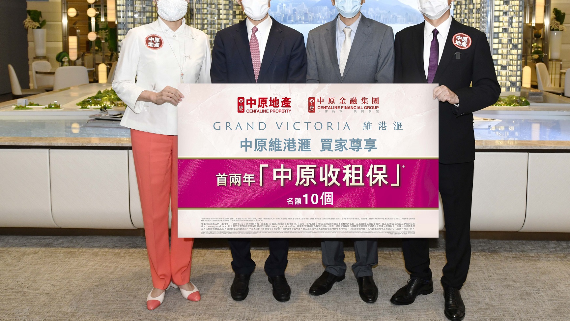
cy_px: 67
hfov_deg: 59.4
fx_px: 499
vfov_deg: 34.6
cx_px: 312
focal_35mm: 33
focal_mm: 22
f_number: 4.5
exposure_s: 1/320
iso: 1000
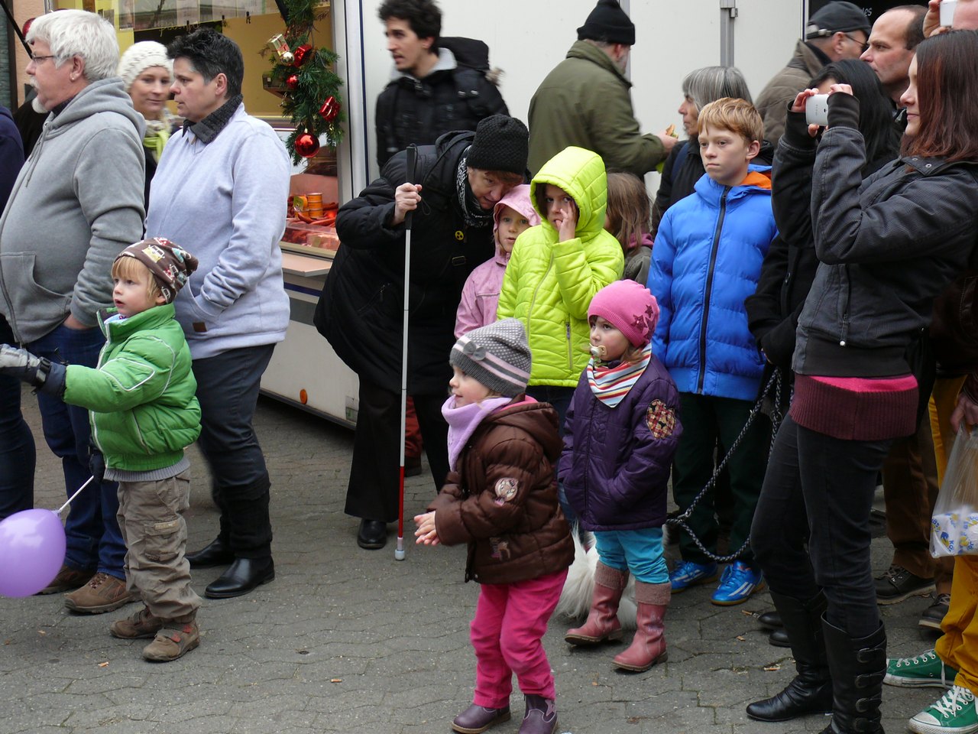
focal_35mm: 53
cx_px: 489
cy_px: 367
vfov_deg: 27.5
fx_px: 1497
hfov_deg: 36.2
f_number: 3.2
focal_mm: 9.9
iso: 100
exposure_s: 1/40
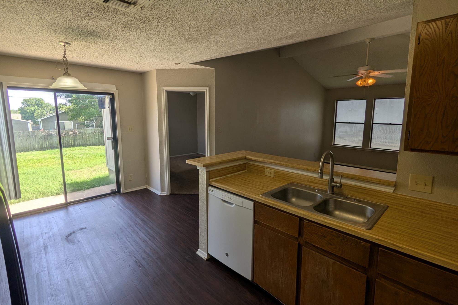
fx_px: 216
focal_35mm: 17
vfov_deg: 70.4
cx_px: 225
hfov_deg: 93.3
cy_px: 146
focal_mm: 2.35
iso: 28
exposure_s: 1/182
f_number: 2.2
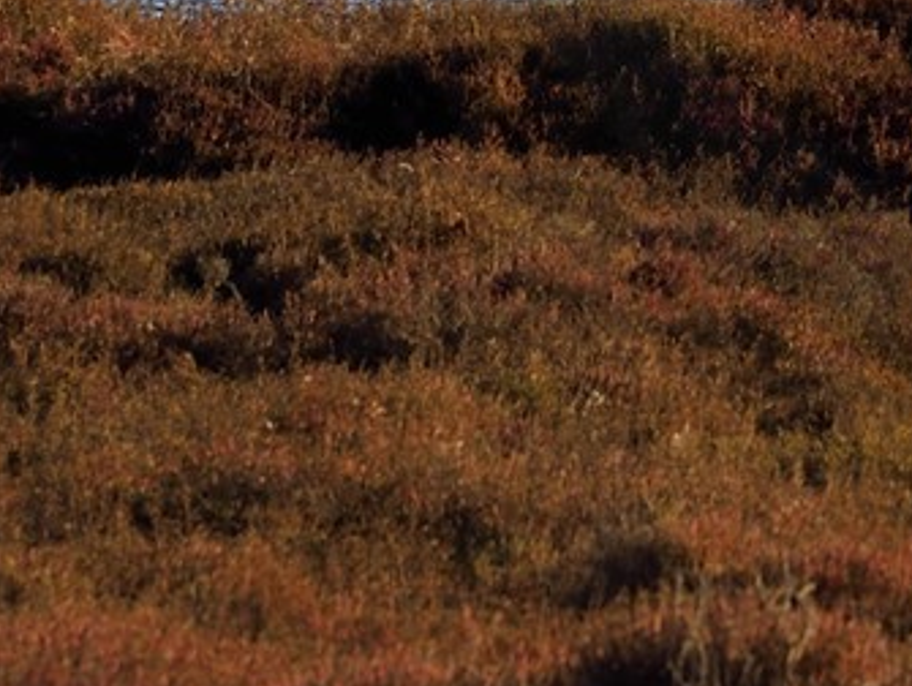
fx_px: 24185
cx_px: 1432
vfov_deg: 1.6
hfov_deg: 2.2
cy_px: -621
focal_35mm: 917
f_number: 10
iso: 200
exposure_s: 1/500
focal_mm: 200
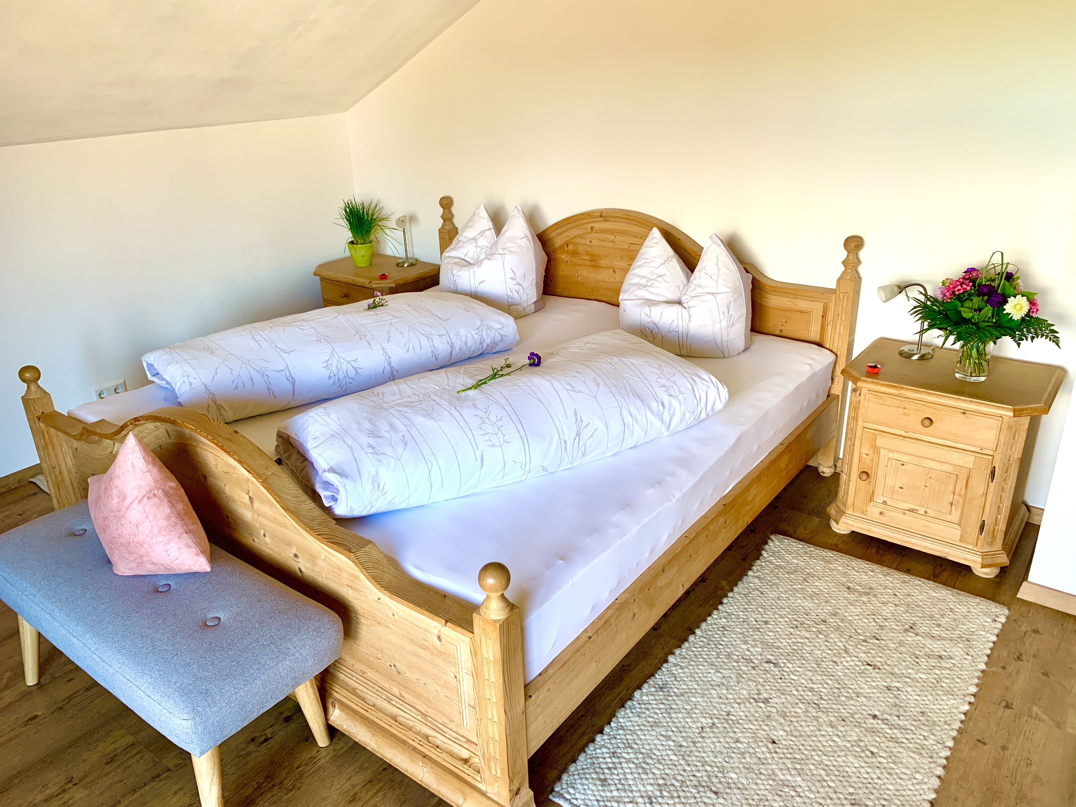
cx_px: 538
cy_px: 404
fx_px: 808
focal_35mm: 26
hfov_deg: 67.3
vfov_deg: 53.1
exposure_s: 1/121
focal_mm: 4.25
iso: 80
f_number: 1.8
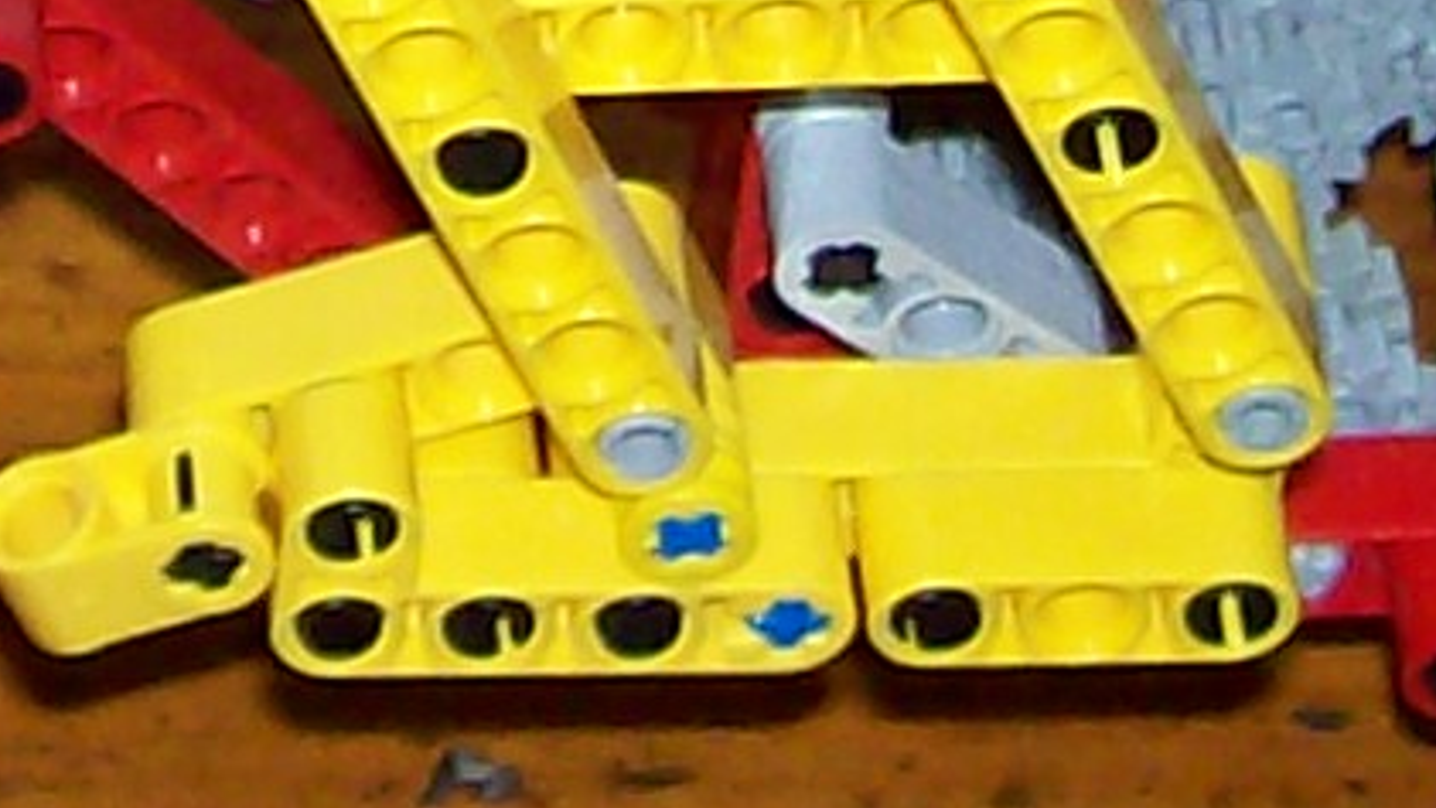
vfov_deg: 4.4
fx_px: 10092
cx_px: -218
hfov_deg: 8.1
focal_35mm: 265
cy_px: -1633
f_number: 2.7
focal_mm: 6
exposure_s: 1/64
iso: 80
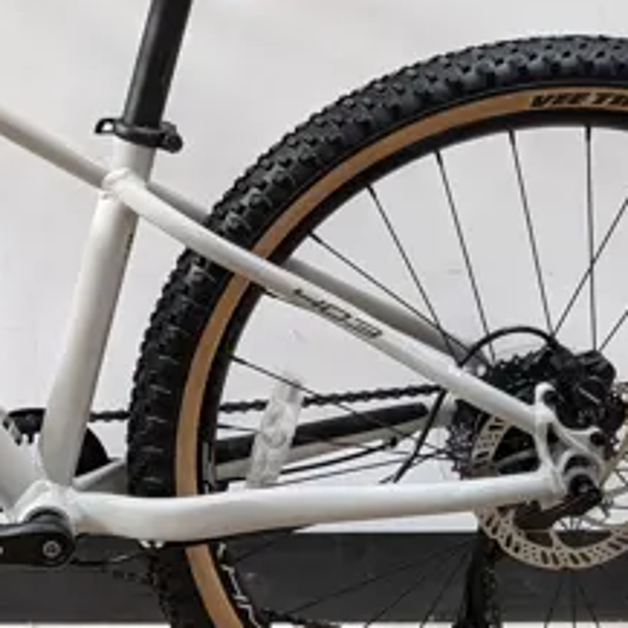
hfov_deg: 18.6
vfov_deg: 19.4
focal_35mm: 88
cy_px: 64
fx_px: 1806
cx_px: -130
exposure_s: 1/120
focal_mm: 4.38
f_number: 1.73
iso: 155
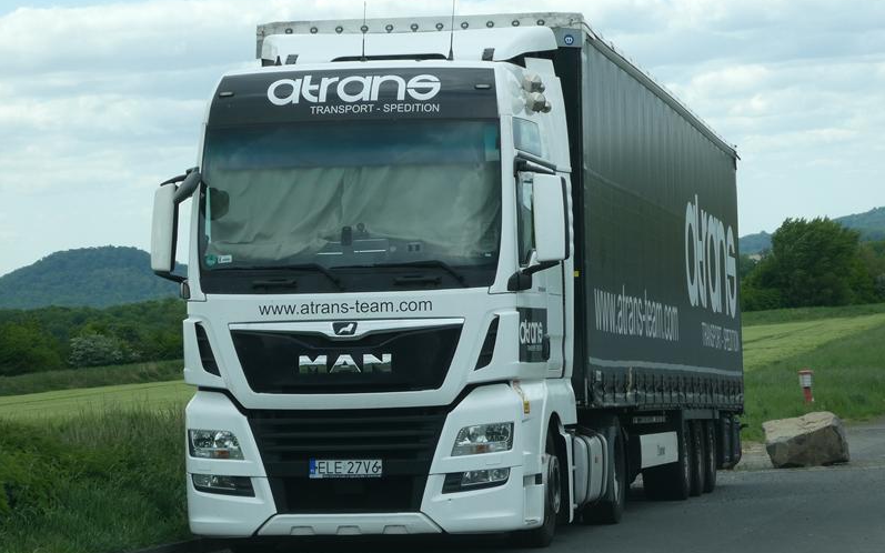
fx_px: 3183
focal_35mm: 132
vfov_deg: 9.9
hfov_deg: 15.8
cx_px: 442
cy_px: 254
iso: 80
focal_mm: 22.3
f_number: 5.2
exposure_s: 1/250
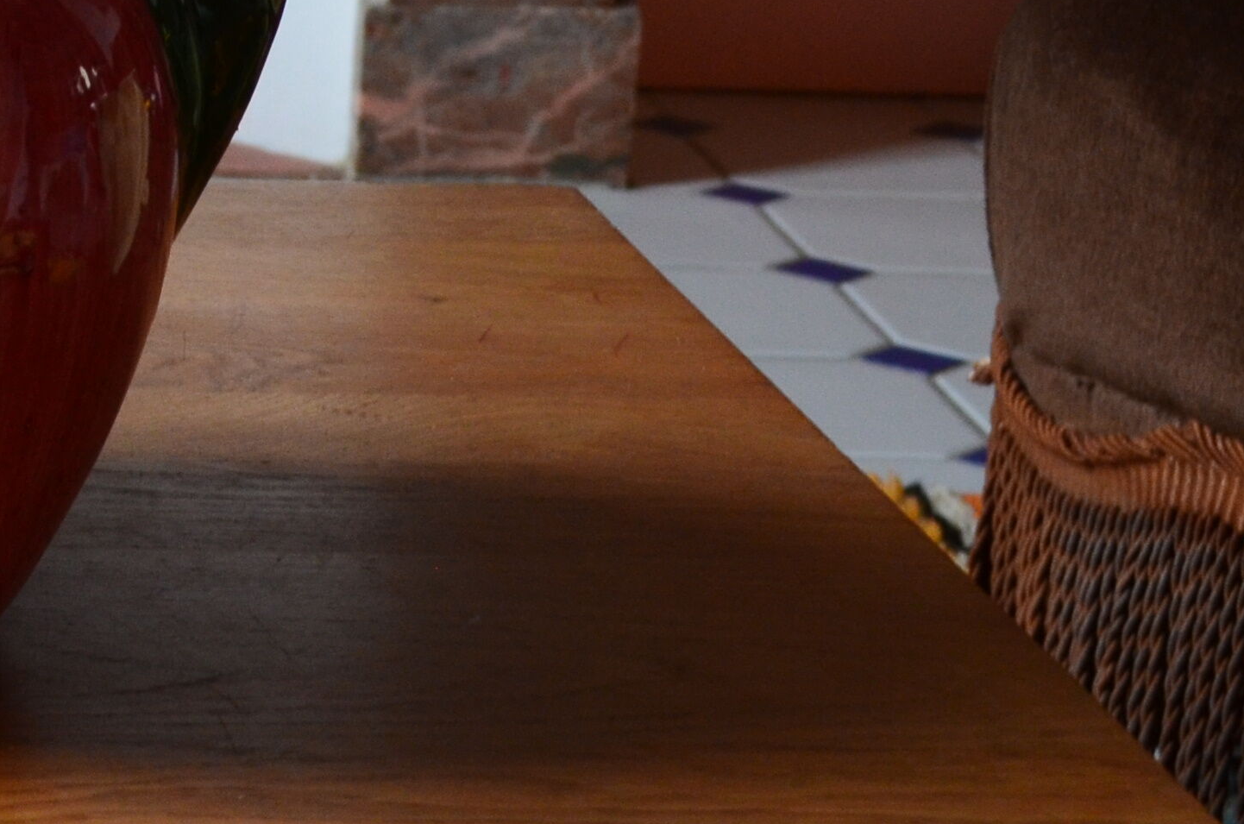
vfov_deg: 9.1
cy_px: -72
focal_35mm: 149
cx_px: -664
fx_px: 5128
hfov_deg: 13.0
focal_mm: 29
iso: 800
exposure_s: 1/15
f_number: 8
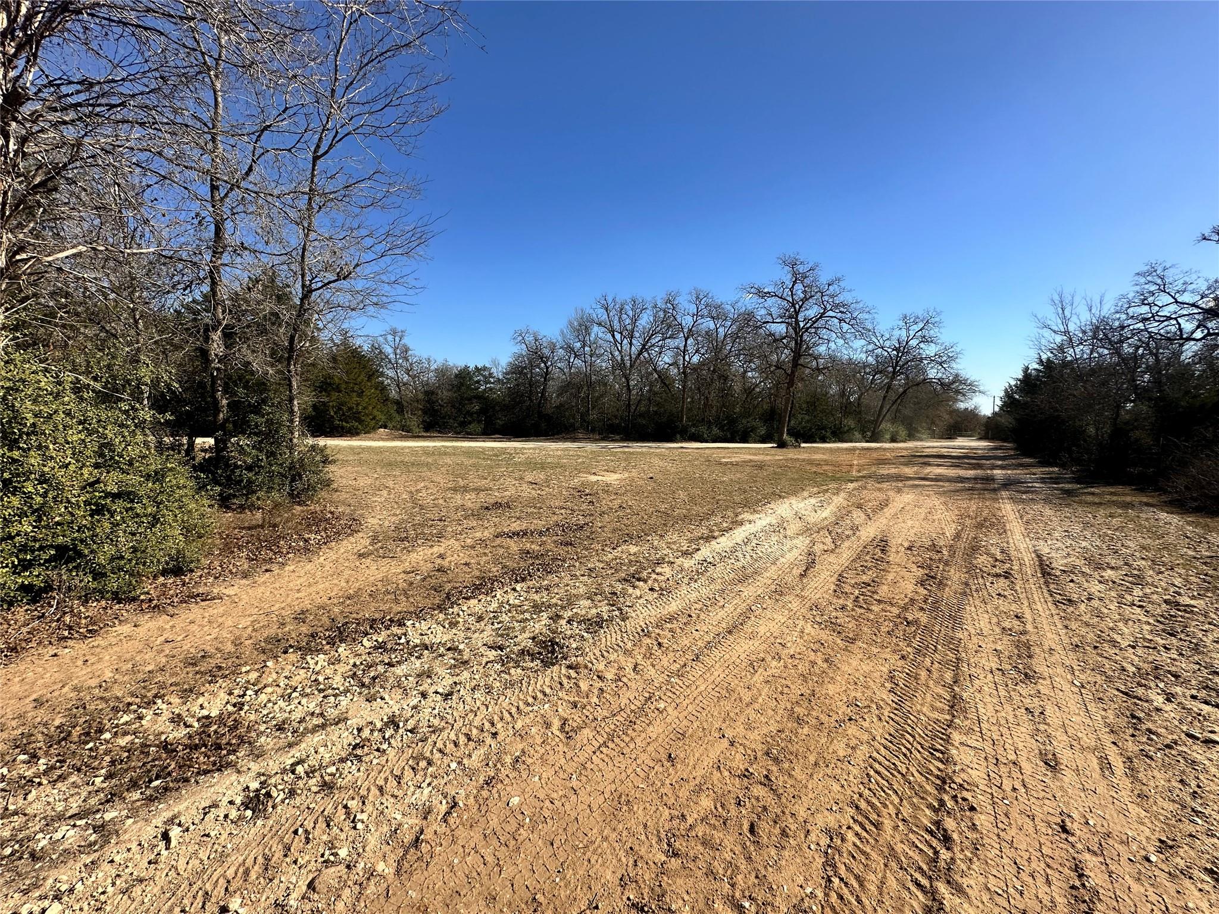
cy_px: 457
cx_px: 610
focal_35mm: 14
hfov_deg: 102.1
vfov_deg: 85.7
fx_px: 493
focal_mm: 2.22
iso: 40
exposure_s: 1/1916
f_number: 2.2
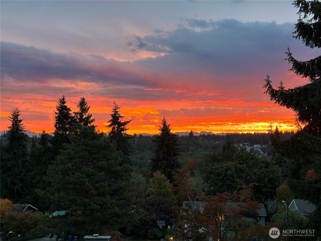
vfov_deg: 30.3
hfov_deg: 39.7
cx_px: 160
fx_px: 445
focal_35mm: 48
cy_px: 120
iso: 125
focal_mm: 6.86
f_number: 1.78
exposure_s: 1/85
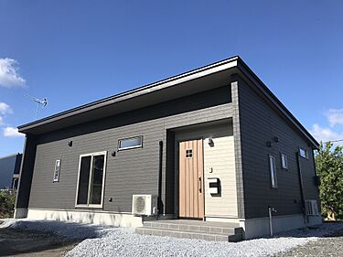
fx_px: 277
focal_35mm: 28
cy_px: 128
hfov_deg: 63.5
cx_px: 172
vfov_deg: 49.7
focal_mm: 3.99
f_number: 1.8
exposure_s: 1/2283
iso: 20
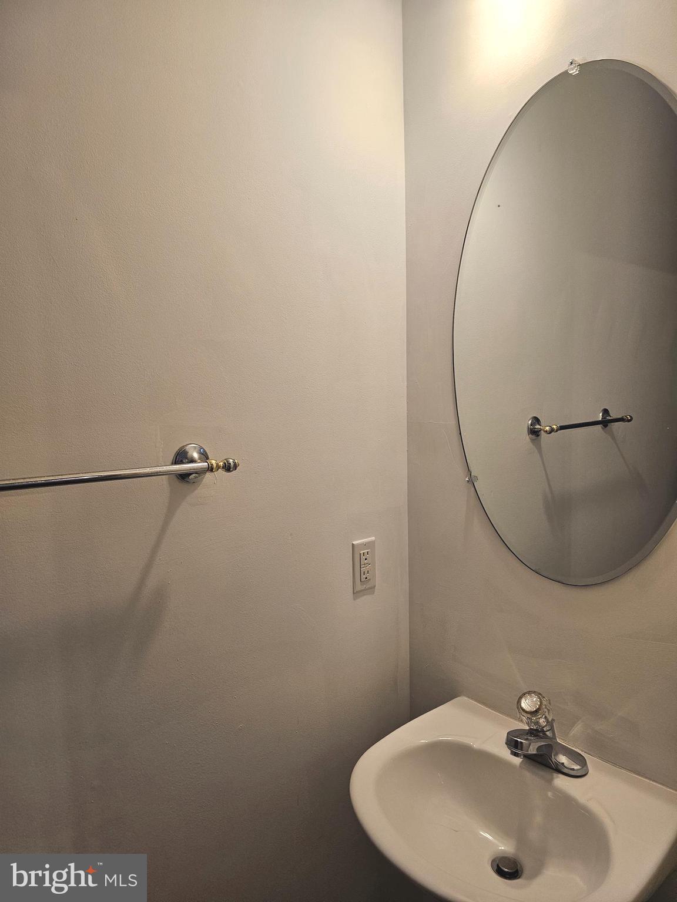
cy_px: 451
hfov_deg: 58.9
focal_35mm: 23
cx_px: 338
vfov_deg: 73.9
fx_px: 600
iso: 80
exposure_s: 1/120
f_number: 1.7
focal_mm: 6.3
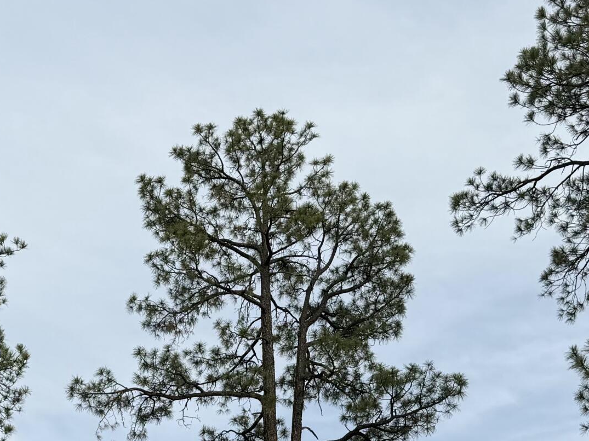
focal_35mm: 67
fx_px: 1140
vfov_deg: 20.8
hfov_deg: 28.8
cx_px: 192
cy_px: 497
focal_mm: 6.76
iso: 80
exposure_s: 1/2299
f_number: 1.78
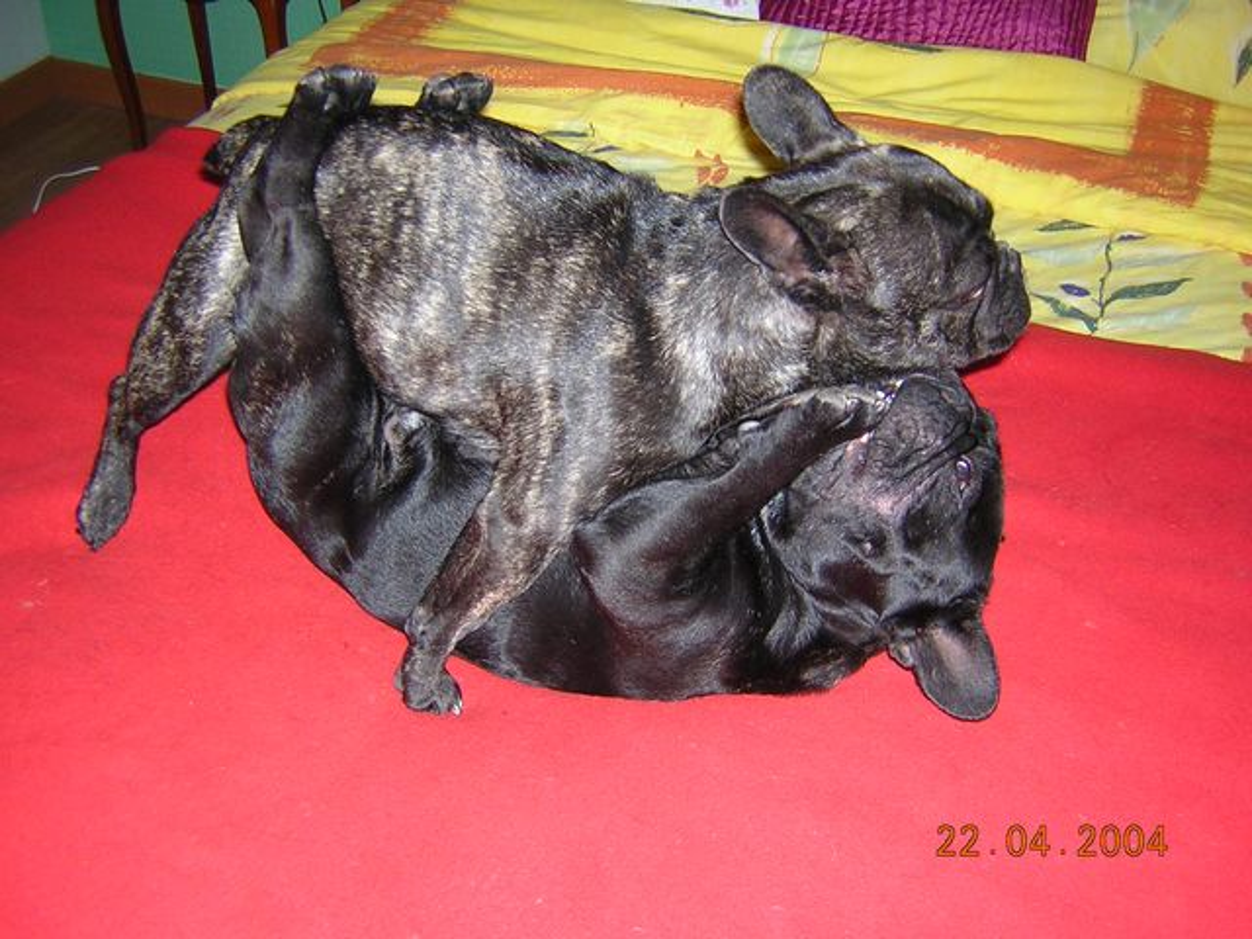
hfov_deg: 51.4
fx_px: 1302
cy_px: 470
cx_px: 626
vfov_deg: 39.7
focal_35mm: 36
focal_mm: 4.7
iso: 182
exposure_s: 1/60.1
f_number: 2.6
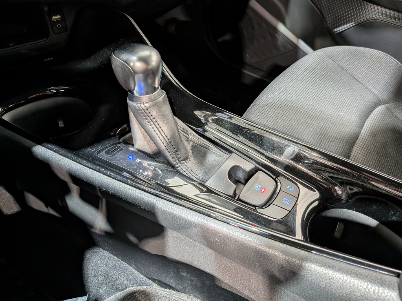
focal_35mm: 24
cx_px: 201
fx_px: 279
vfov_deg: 56.8
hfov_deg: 71.6
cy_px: 150
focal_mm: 4.53
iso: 66
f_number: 1.7
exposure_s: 1/25
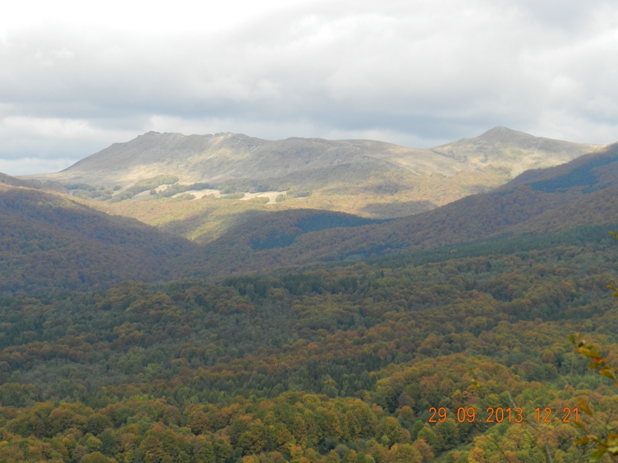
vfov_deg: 17.6
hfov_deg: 23.3
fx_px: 1500
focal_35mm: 84
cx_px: 309
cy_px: 232
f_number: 4.4
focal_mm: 14.9
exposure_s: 1/500
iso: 160
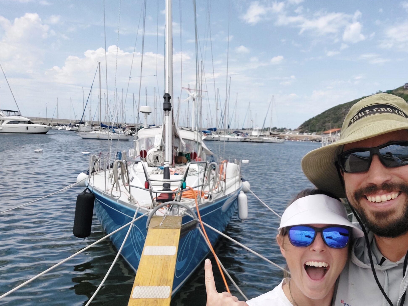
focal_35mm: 33
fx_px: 389
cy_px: 196
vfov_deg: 42.6
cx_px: 245
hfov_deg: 54.9
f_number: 2.2
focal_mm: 3.72
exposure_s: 1/1091
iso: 40
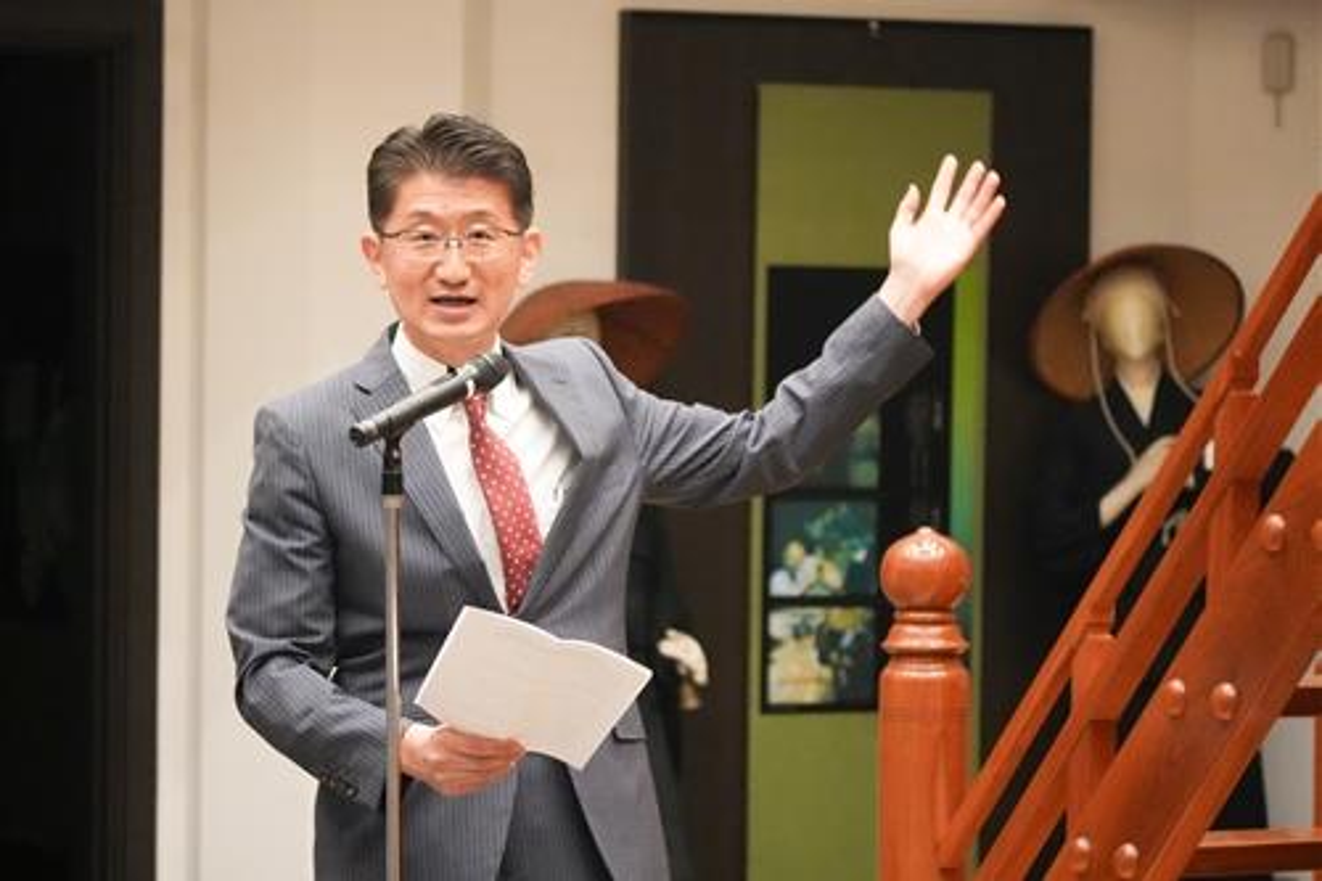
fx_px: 5506
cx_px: 661
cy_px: 440
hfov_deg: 13.7
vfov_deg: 9.1
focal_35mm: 150
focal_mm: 100
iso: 6400
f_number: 5
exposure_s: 1/60
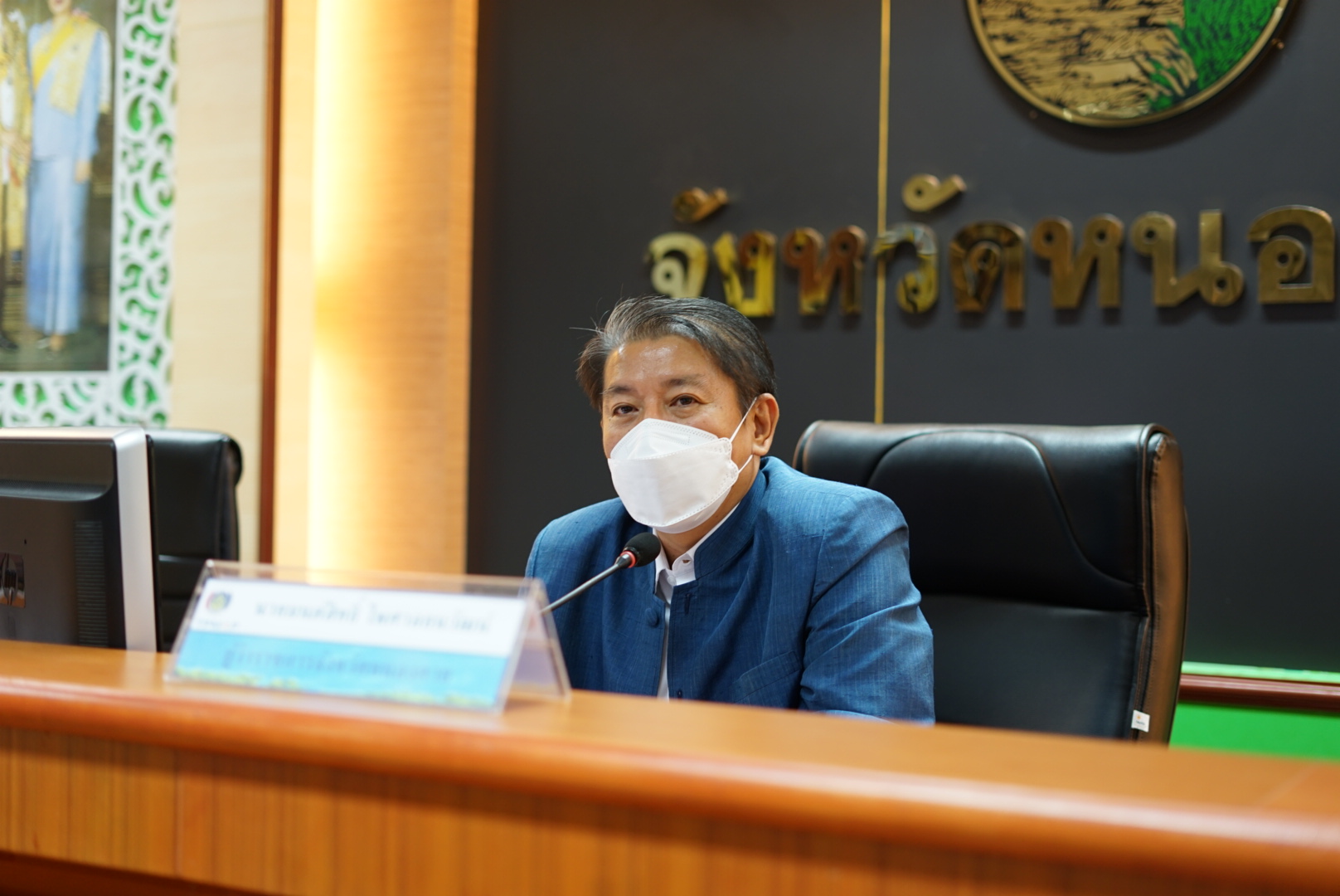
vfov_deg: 27.0
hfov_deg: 39.6
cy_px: 448
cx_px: 670
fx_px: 1862
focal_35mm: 50
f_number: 2.2
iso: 400
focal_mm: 50
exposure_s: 1/50
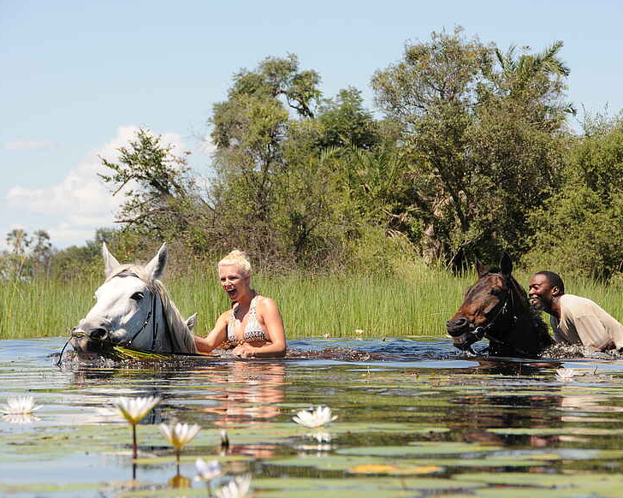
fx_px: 2978
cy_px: 249
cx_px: 352
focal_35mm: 162
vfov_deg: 9.6
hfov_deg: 11.9
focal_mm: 95
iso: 200
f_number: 9
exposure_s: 1/320
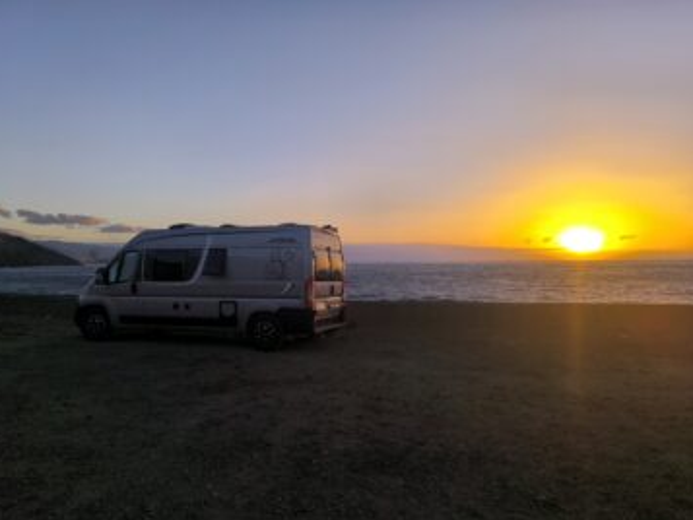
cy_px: 268
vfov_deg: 56.8
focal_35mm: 24
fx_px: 481
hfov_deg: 71.6
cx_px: 348
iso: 50
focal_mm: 6.14
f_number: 1.65
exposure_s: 1/606
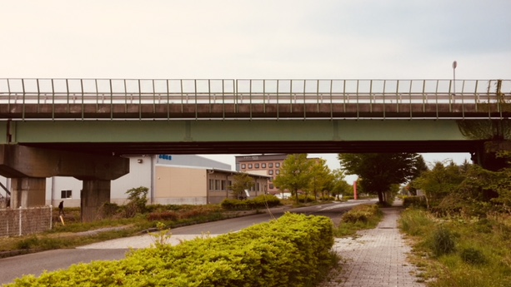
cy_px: 146
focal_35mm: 33
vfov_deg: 35.6
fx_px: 447
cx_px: 253
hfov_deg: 59.5
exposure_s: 1/1522
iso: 32
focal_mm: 4.15
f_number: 2.2
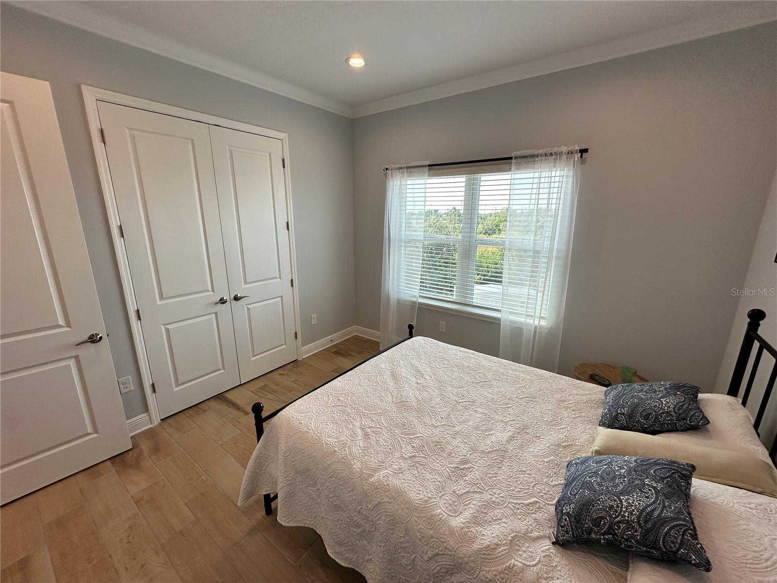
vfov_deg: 85.7
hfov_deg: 102.1
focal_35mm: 14
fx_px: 314
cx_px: 388
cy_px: 292
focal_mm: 2.22
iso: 40
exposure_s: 1/154
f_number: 2.2
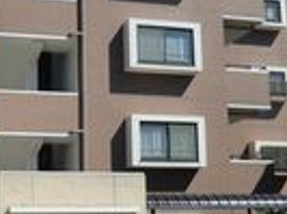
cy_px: 152
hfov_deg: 25.5
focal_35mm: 76
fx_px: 628
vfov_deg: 19.2
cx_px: 82
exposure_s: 1/200
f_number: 7.5
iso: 64
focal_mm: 4.3
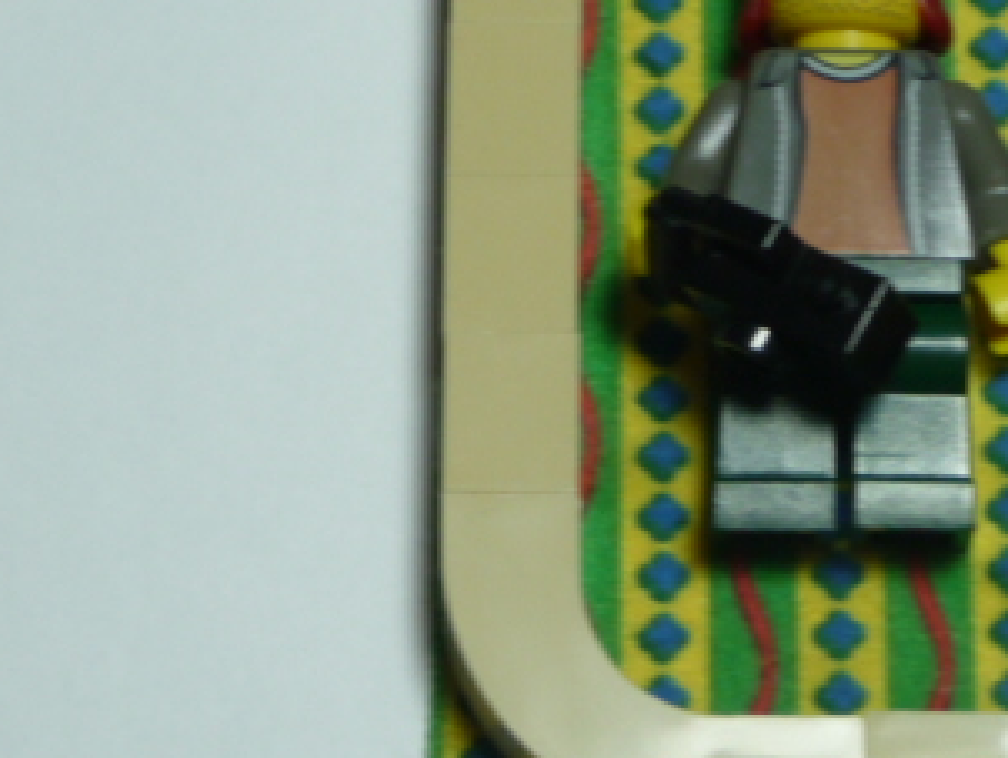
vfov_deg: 11.7
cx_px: 704
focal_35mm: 127
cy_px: 297
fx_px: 3701
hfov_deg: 15.5
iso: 100
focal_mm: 6
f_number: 3.7
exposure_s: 1/40
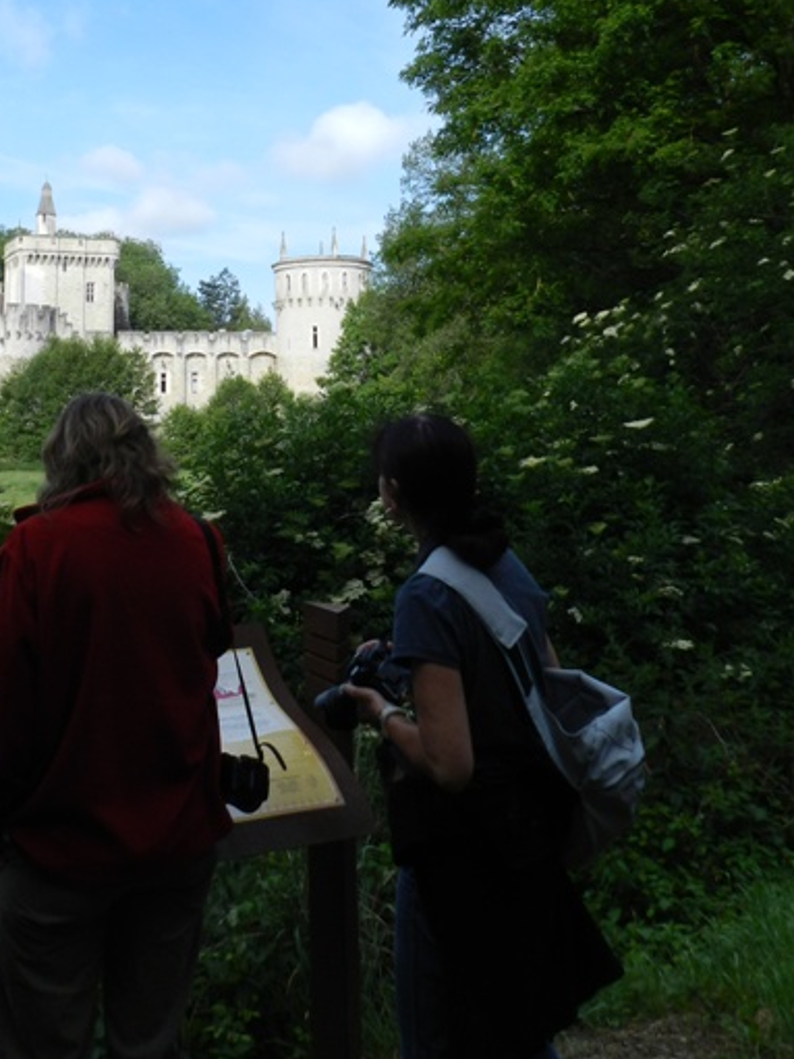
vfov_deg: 49.0
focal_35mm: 36
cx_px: 226
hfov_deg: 38.9
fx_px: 1101
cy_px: 247
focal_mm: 4
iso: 160
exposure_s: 1/640
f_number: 4
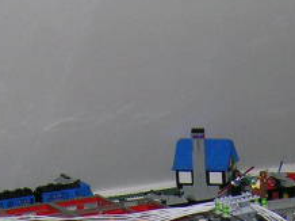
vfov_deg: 8.7
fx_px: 1362
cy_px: 447
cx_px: 246
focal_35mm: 160
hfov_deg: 12.3
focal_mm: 5.7
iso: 96
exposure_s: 1/60.1
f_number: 2.9
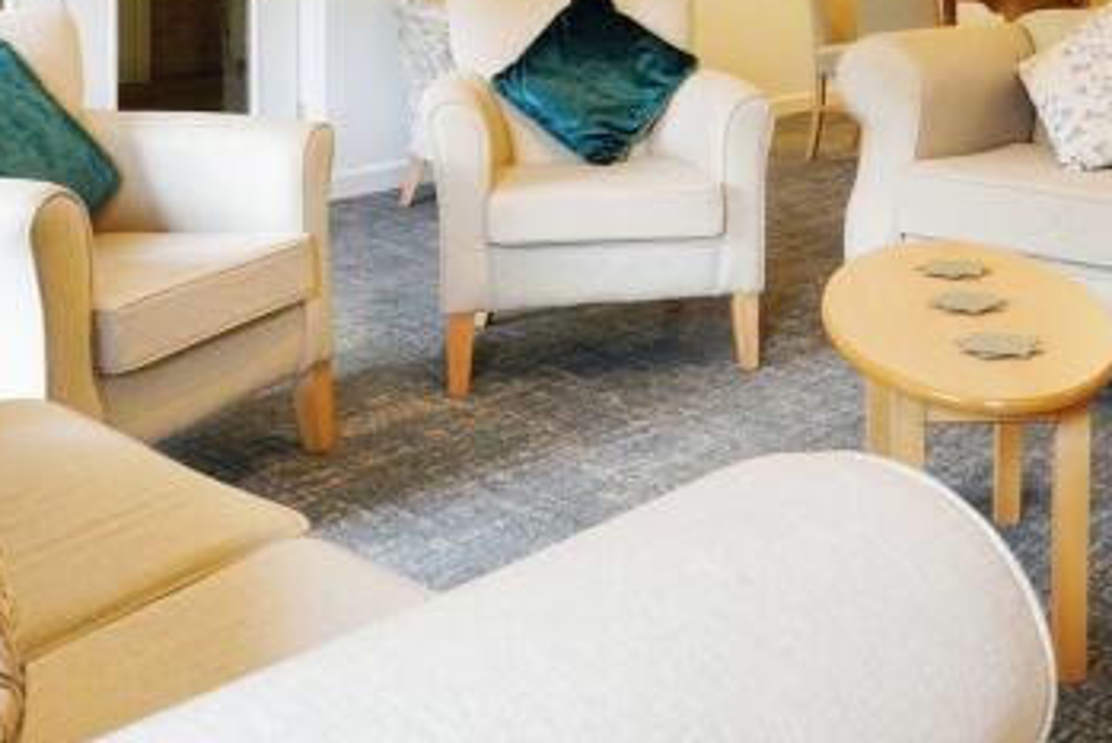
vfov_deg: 26.1
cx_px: 934
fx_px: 1452
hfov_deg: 39.7
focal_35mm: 47
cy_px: -107
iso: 800
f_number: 9
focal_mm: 16
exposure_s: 1/10
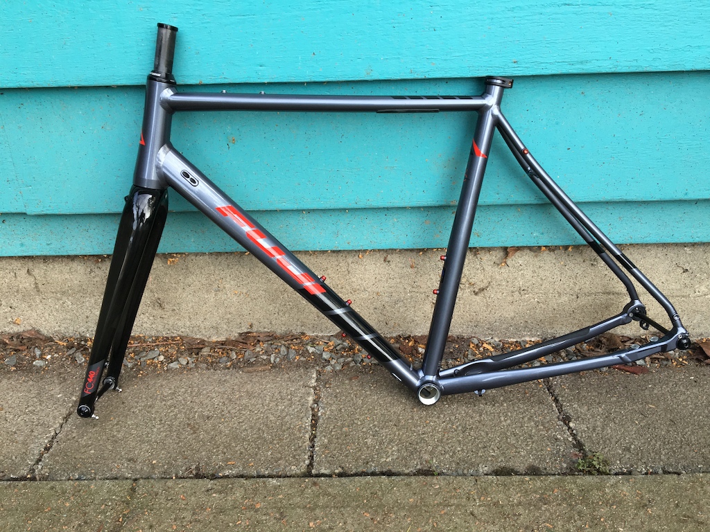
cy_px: 266
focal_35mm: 29
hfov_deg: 61.7
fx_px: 595
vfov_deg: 48.2
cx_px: 355
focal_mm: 4.15
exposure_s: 1/120
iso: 40
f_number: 2.2
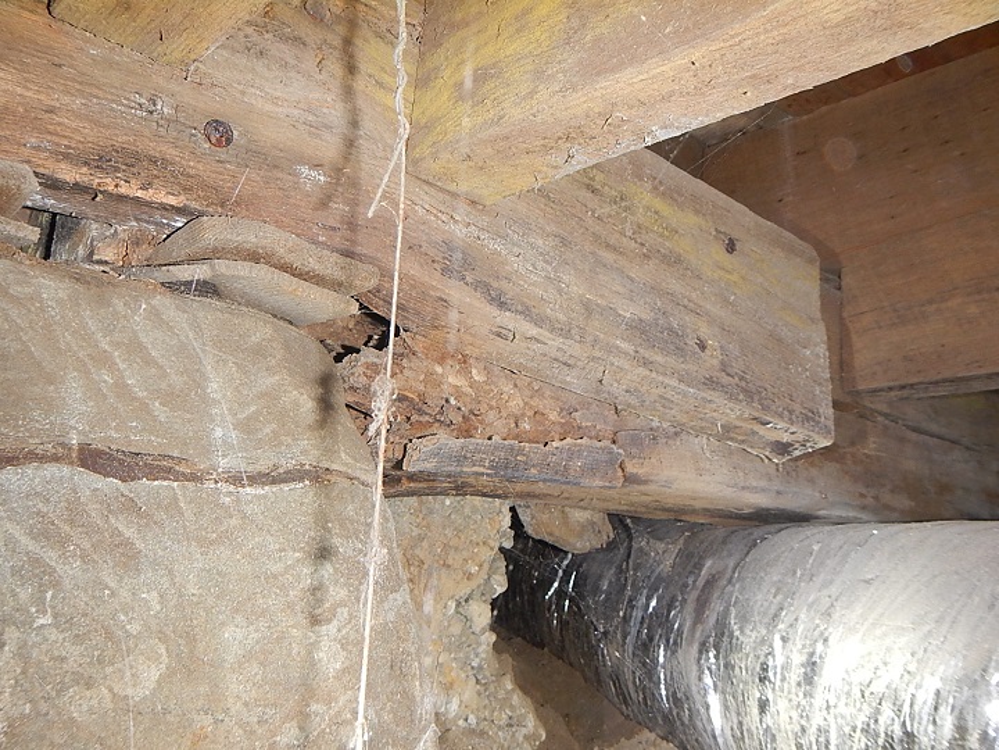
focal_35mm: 33
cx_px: 500
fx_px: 952
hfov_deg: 55.4
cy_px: 375
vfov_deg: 42.9
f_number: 3.9
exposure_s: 1/30
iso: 200
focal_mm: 5.9
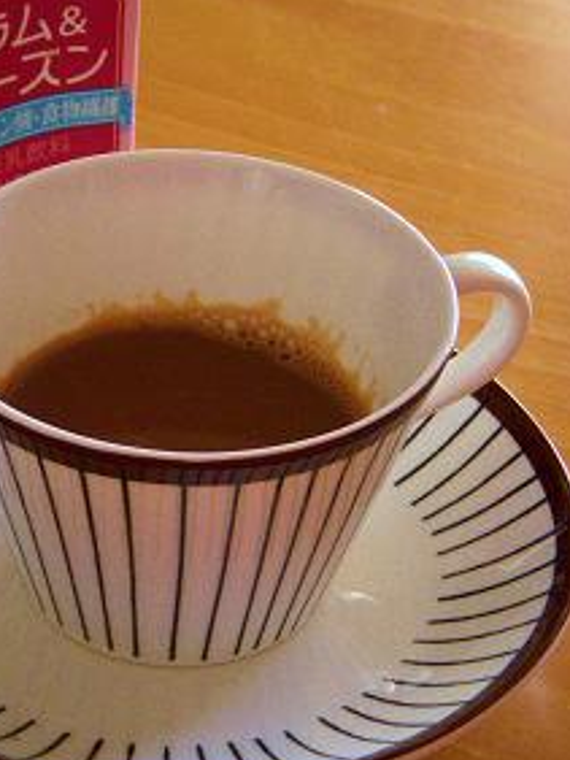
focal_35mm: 121
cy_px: 298
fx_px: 2655
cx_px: 173
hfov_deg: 12.2
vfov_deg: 16.3
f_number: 4
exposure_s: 1/15
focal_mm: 14.1
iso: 320
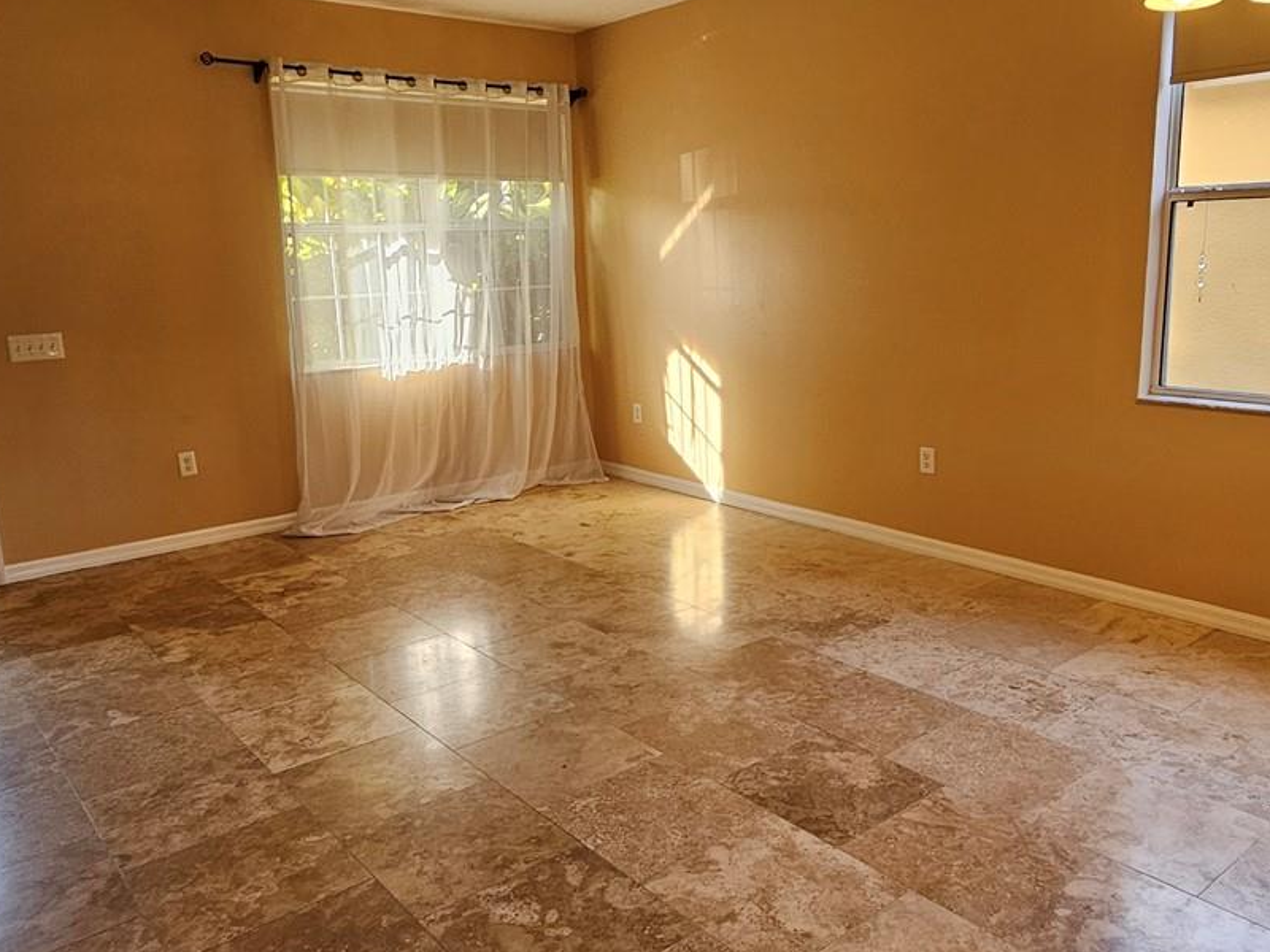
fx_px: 954
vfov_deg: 53.0
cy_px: 444
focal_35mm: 26
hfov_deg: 67.2
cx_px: 691
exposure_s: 1/60
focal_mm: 2.2
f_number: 2.2
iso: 125
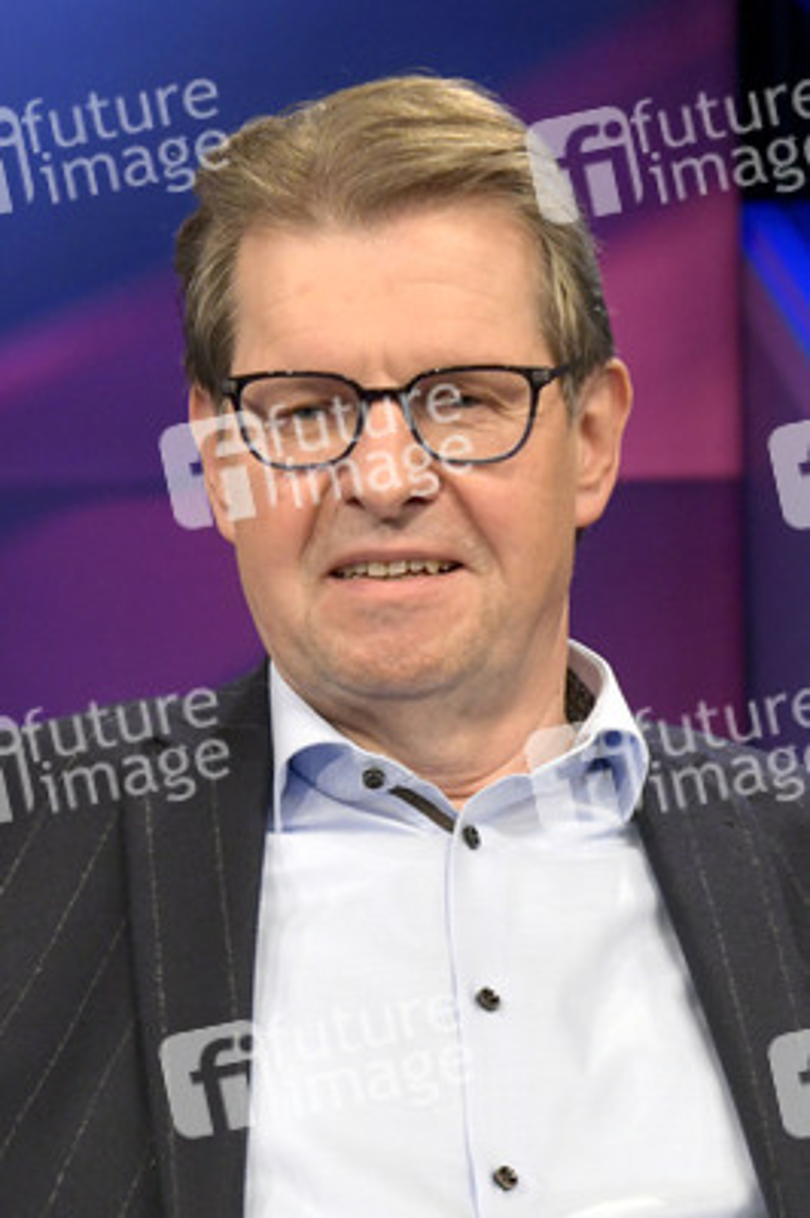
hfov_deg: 24.6
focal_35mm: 55
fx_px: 1859
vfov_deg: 36.3
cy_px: 609
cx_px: 405
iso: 1600
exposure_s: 1/200
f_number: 6.3
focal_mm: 55
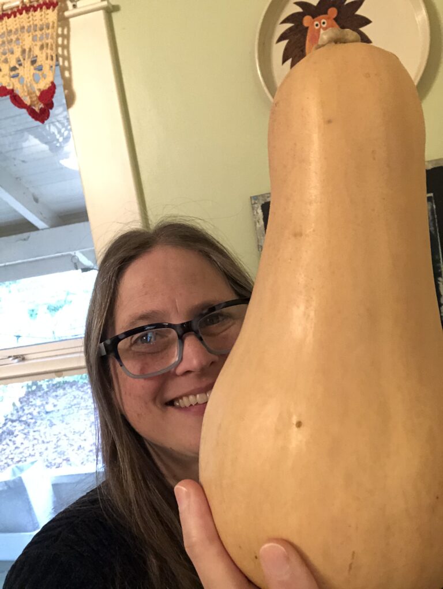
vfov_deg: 56.8
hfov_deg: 44.2
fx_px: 545
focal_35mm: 32
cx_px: 222
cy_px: 294
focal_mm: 2.87
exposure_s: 1/30
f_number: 2.2
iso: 640
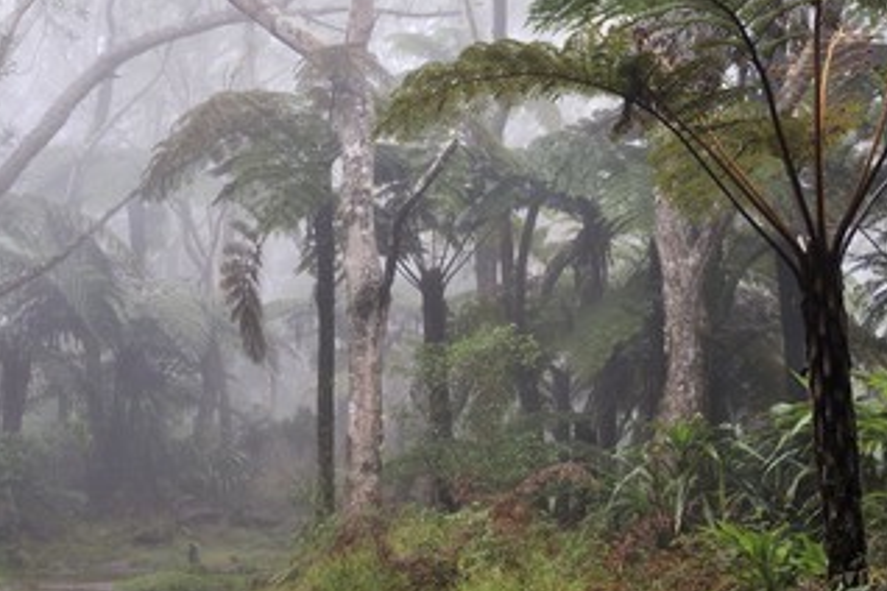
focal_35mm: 66
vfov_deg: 20.6
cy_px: 312
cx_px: 385
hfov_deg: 30.5
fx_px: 1626
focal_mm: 50
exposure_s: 1/125
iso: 800
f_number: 7.1
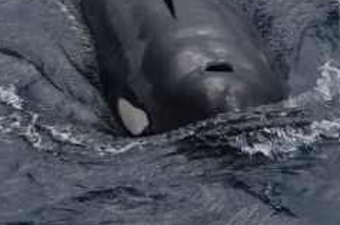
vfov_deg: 6.0
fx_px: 2160
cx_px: 201
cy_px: 156
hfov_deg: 9.0
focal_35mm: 229
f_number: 4.5
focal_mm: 68
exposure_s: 1/8000
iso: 640
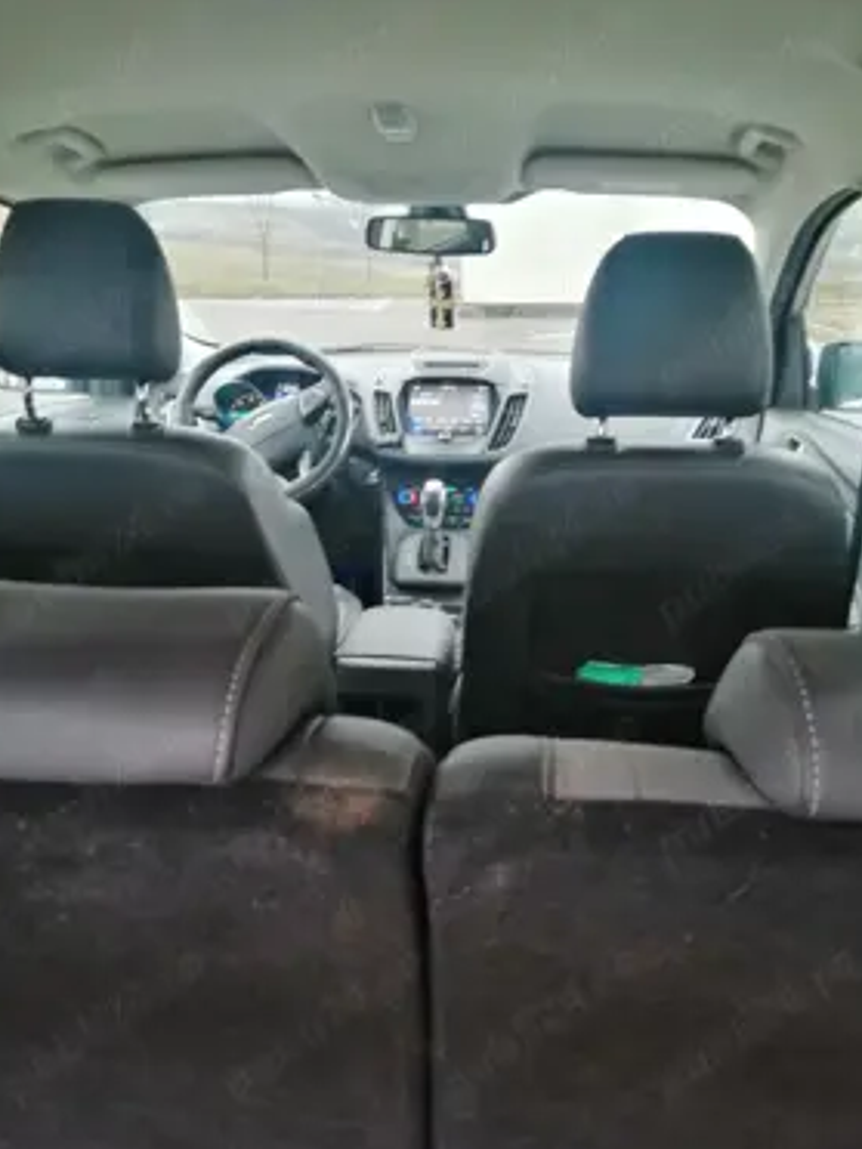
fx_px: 963
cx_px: 429
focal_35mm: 29
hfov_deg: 48.2
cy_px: 602
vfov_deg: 61.6
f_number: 1.8
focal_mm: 3.95
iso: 320
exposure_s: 1/24
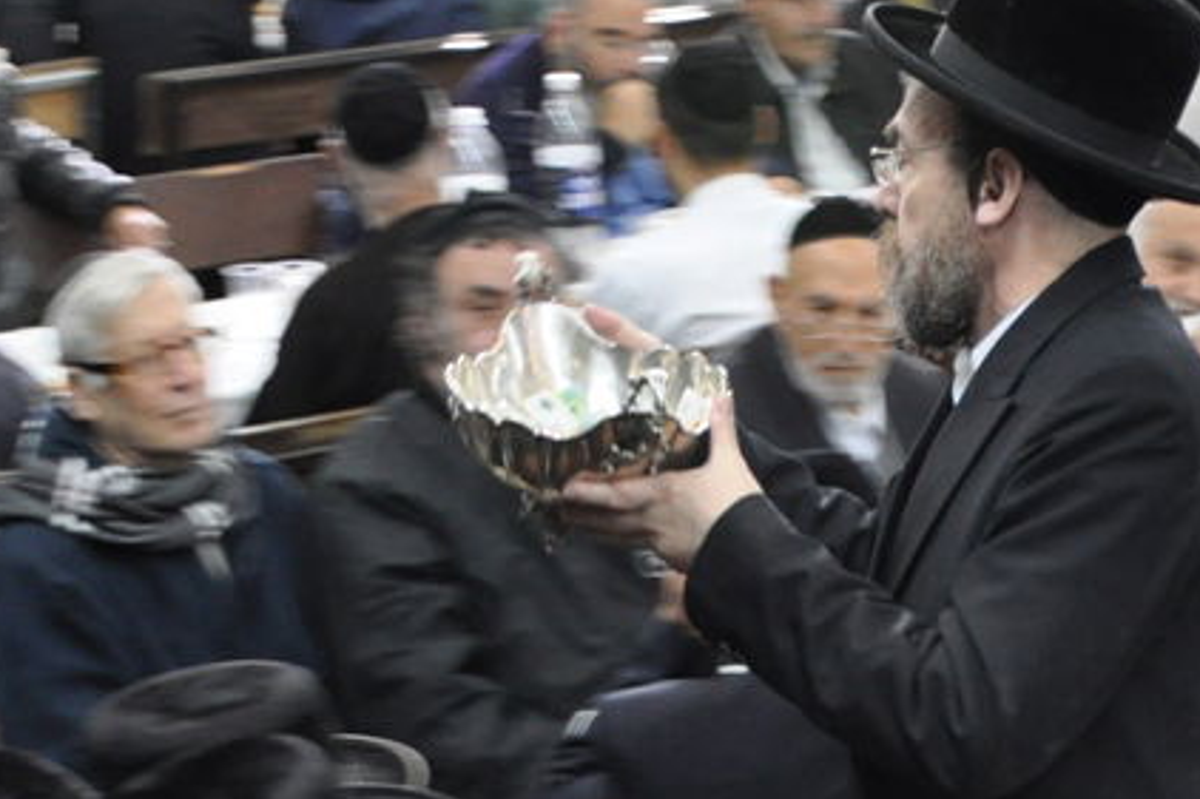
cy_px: 800
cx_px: 802
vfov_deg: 13.2
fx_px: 3398
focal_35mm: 102
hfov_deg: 20.0
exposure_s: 1/30
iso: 1100
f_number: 4
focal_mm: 28
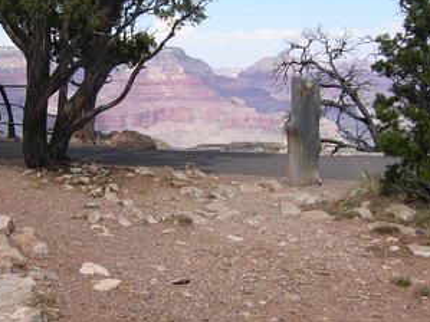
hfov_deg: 25.6
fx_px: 931
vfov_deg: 19.6
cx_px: 93
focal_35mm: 75
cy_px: 119
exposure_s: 1/125
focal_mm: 5.8
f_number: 8
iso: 50
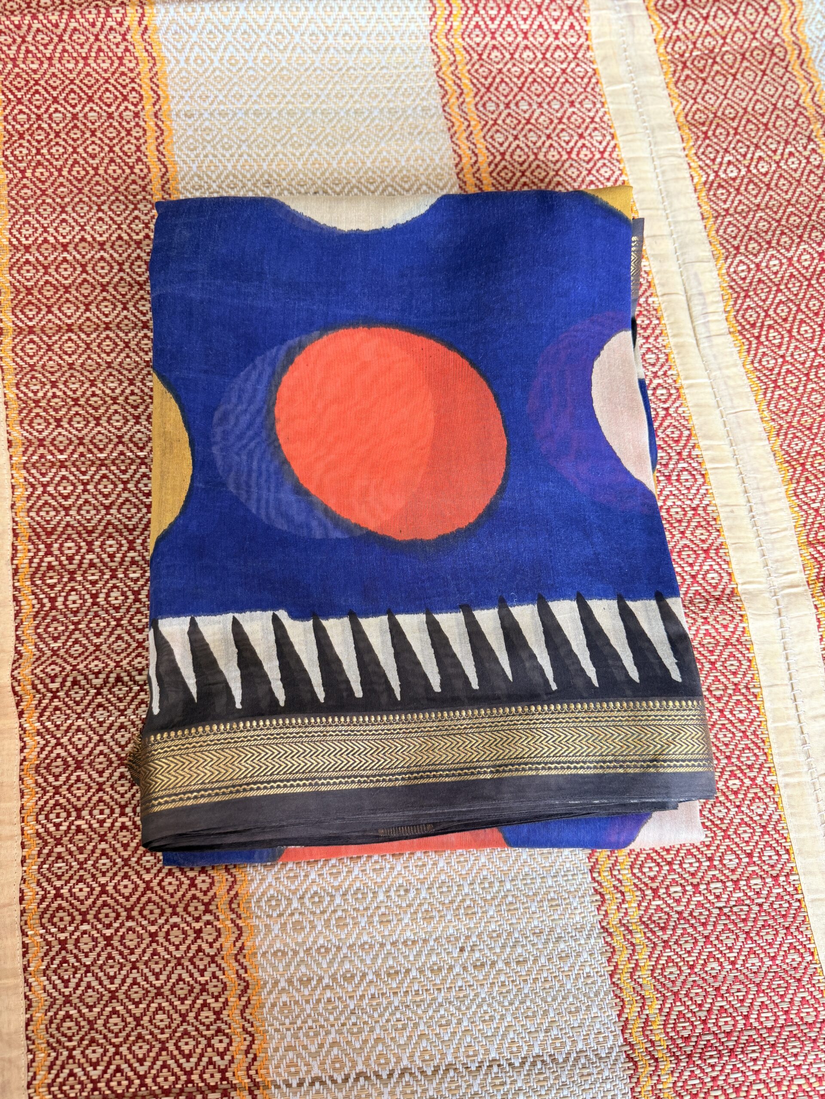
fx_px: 763
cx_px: 412
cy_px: 550
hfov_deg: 56.8
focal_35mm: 24
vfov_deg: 71.6
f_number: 1.78
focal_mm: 6.76
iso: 160
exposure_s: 1/121
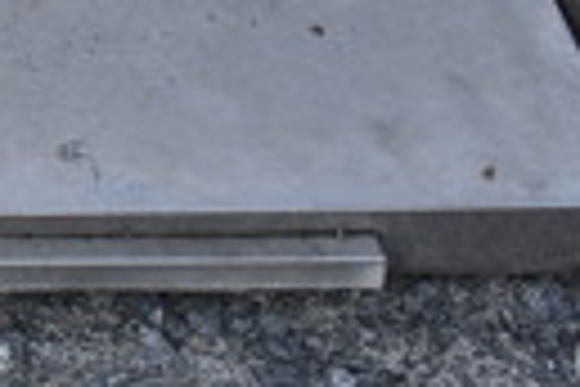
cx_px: -647
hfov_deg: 13.3
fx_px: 2062
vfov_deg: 10.4
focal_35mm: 128
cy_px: -171
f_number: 8
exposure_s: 1/400
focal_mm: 18
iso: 200
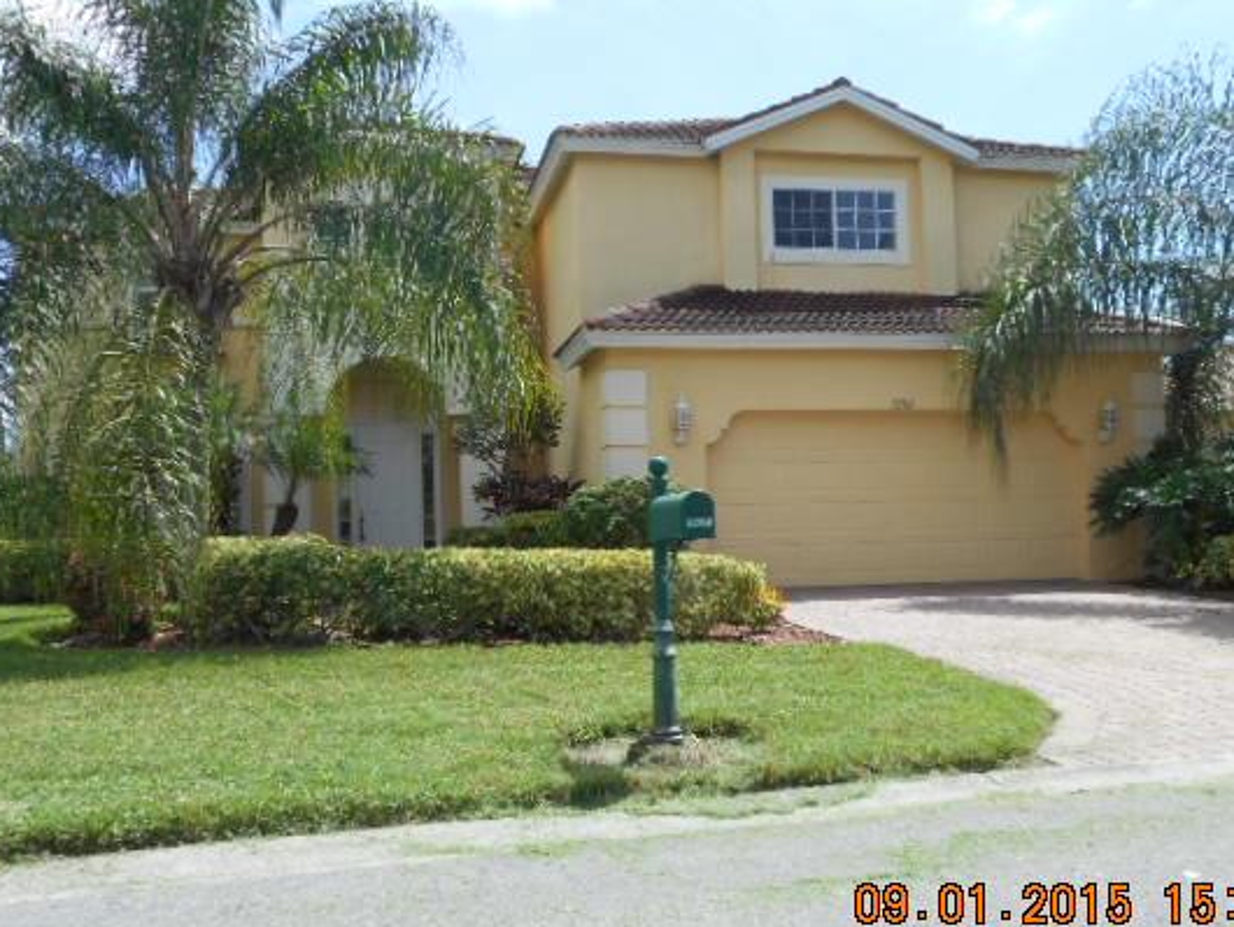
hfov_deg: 52.6
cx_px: 643
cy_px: 466
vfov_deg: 40.7
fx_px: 1248
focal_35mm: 35
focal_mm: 5.2
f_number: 4
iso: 80
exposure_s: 1/400
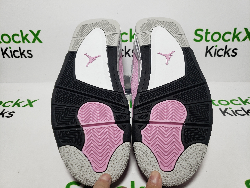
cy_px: 94
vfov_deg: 53.1
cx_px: 125
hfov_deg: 67.3
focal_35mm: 26
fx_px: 188
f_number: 1.5
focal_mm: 4.3
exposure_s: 1/465
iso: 50
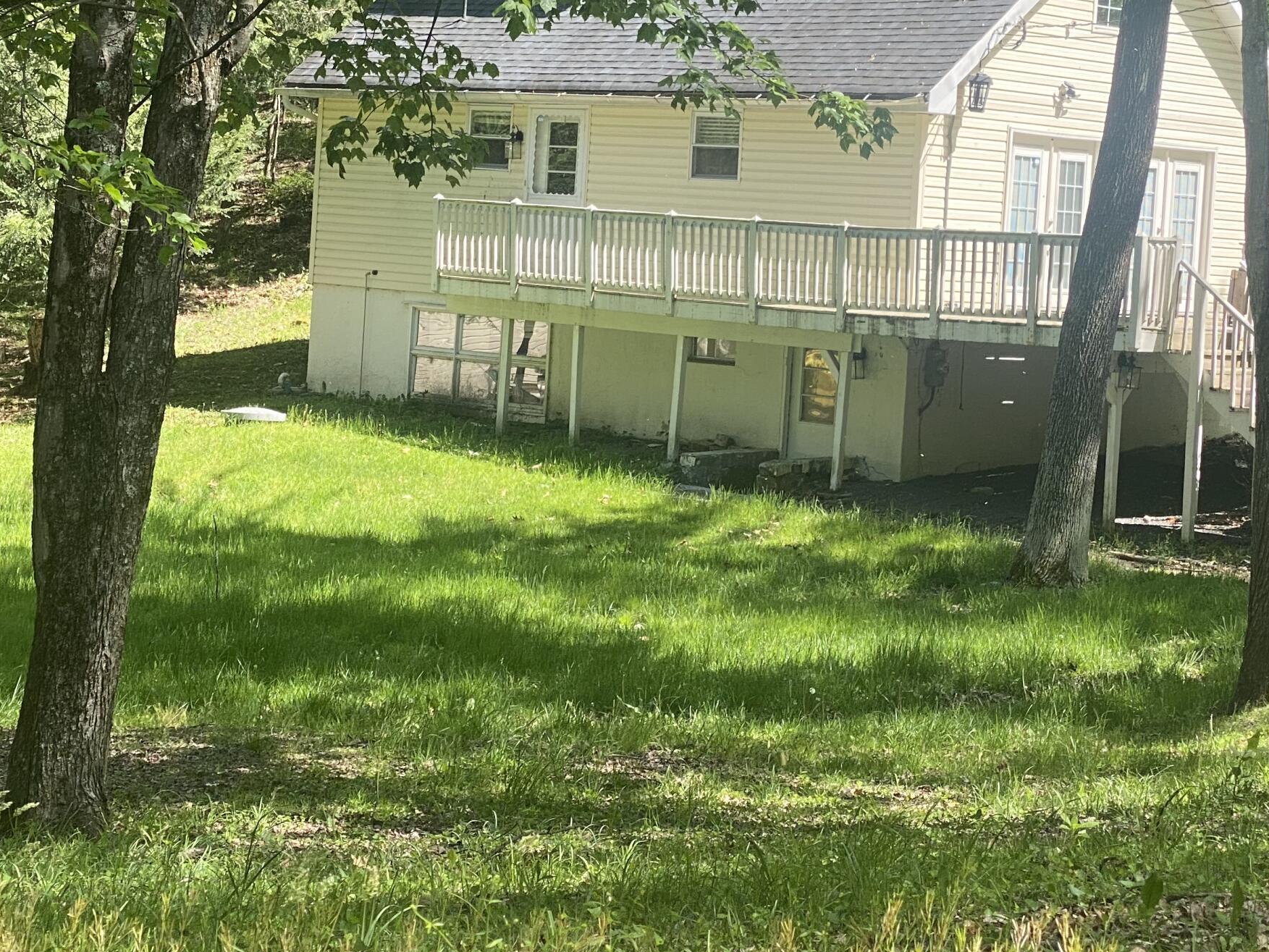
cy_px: 339
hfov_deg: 22.0
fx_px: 3263
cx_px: 575
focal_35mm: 89
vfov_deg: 16.6
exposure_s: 1/285
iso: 20
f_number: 2
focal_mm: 6
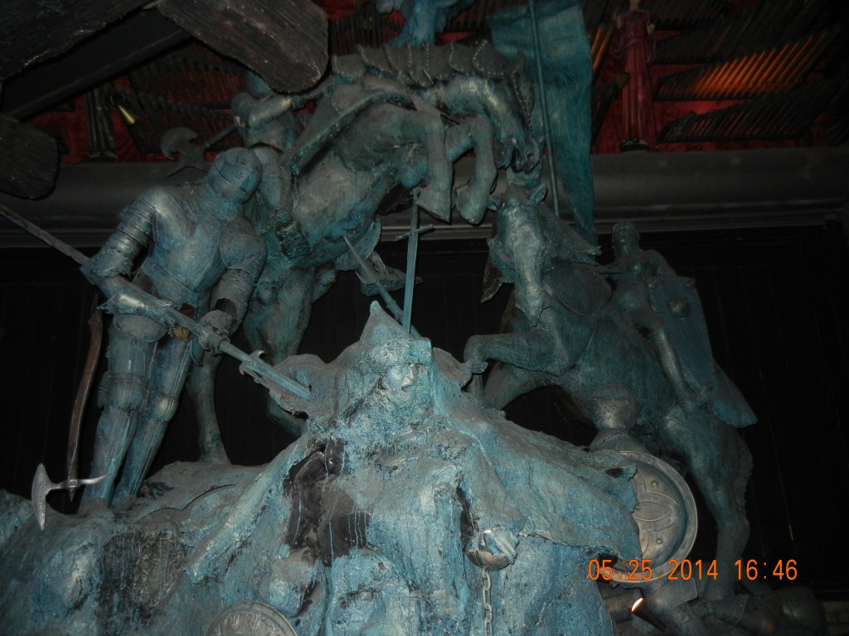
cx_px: 424
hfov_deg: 60.0
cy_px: 318
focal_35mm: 30
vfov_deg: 46.8
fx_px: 736
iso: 400
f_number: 3.5
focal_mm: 5.4
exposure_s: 1/30
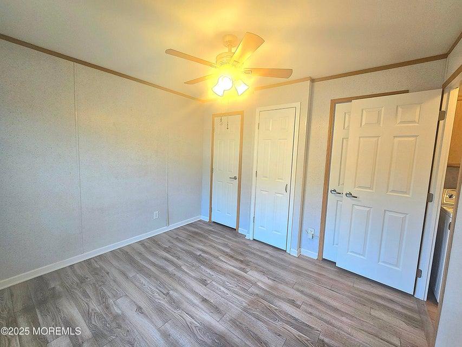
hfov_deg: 106.2
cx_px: 231
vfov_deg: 89.9
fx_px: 174
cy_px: 174
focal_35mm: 13
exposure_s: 1/60.2
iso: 100
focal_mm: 2.2
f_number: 2.2
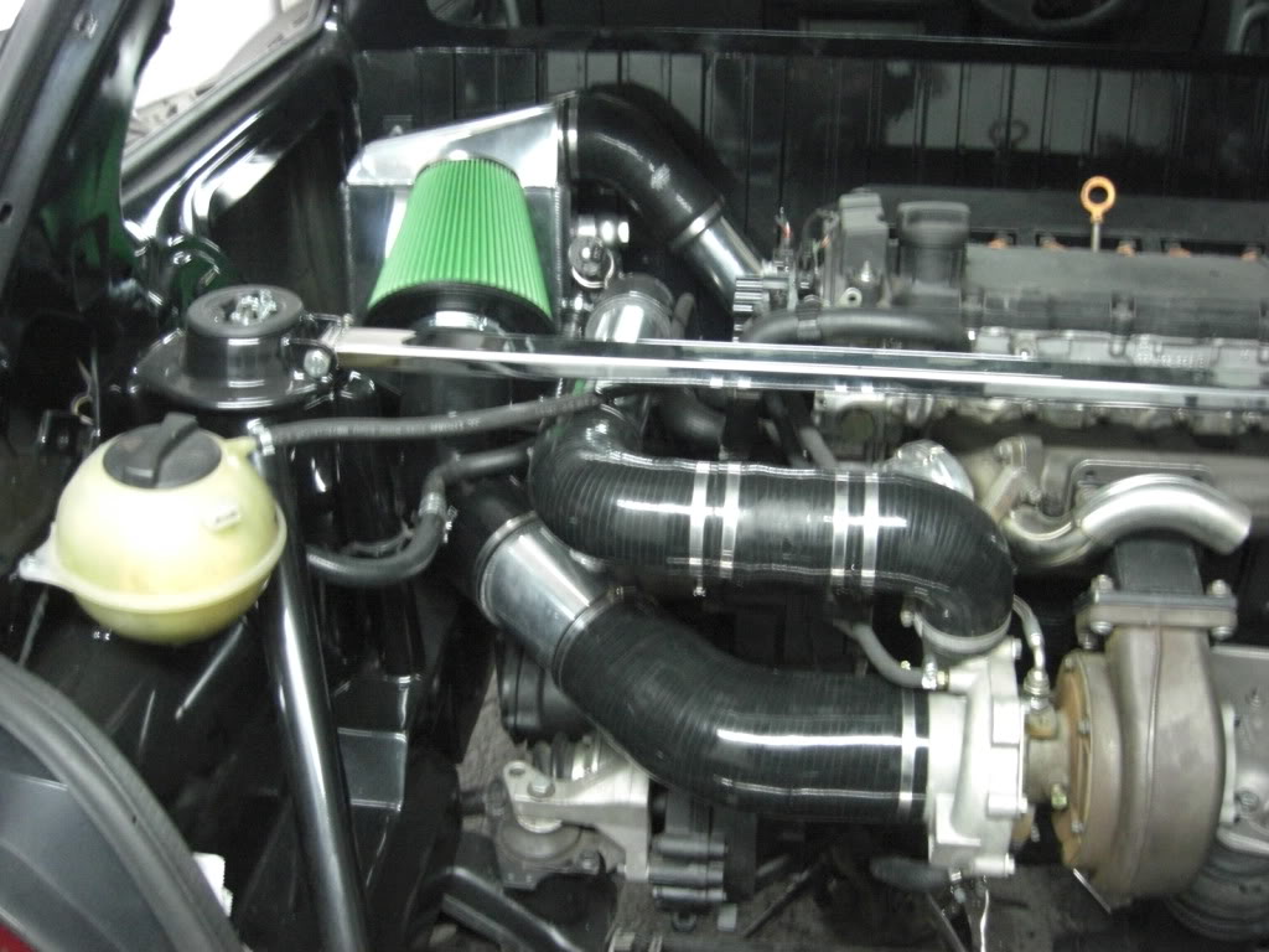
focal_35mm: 38
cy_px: 476
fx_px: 1393
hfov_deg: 49.0
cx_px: 634
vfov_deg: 37.7
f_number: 2.8
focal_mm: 7.9
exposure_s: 1/10
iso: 800
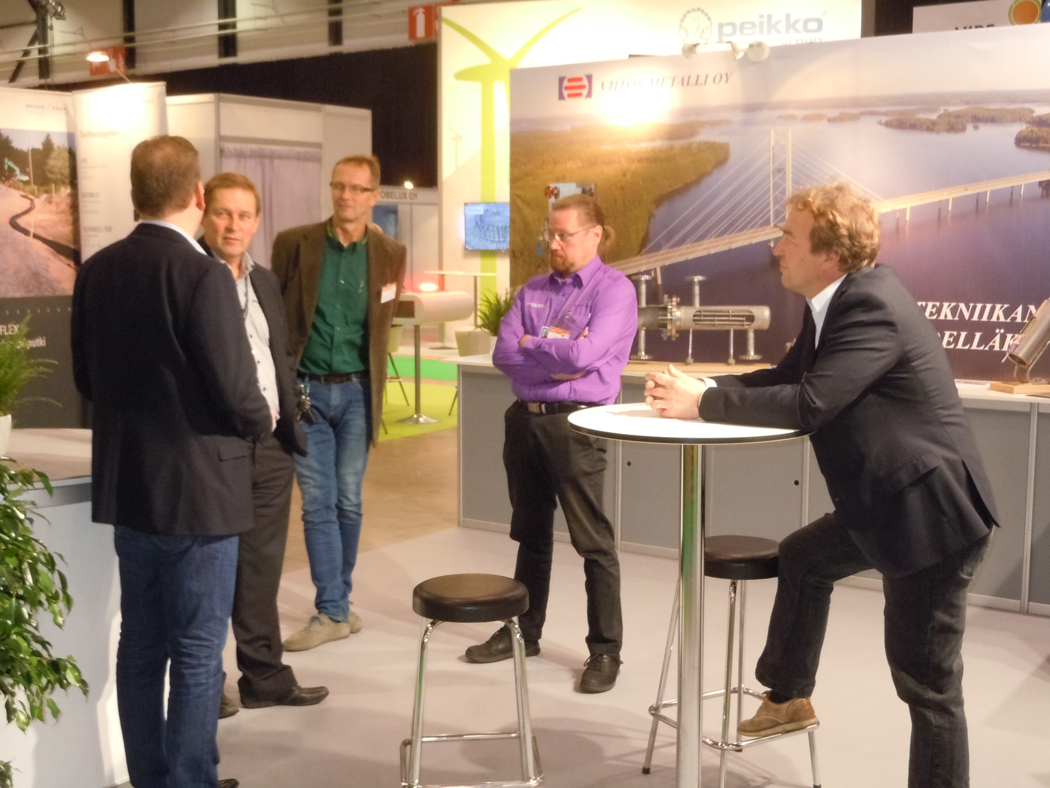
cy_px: 394
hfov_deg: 42.1
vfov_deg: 32.2
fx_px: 1365
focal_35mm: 45
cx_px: 525
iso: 500
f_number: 4.6
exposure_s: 1/30
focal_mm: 8.1
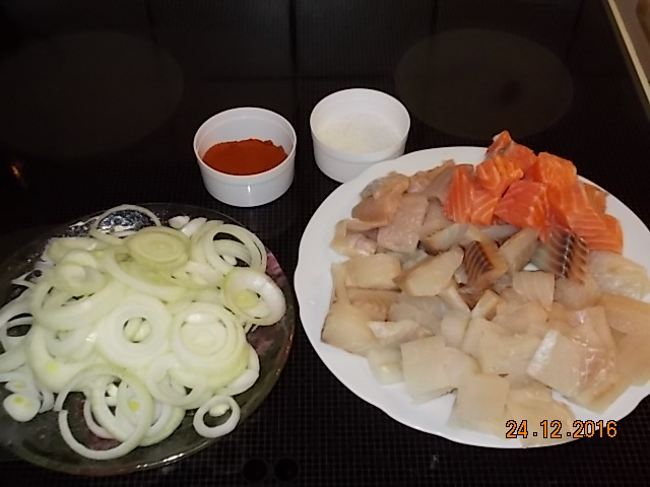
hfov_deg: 42.9
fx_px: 826
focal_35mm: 44
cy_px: 244
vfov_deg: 32.9
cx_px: 325
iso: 200
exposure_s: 1/30
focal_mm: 7.9
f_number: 4.2
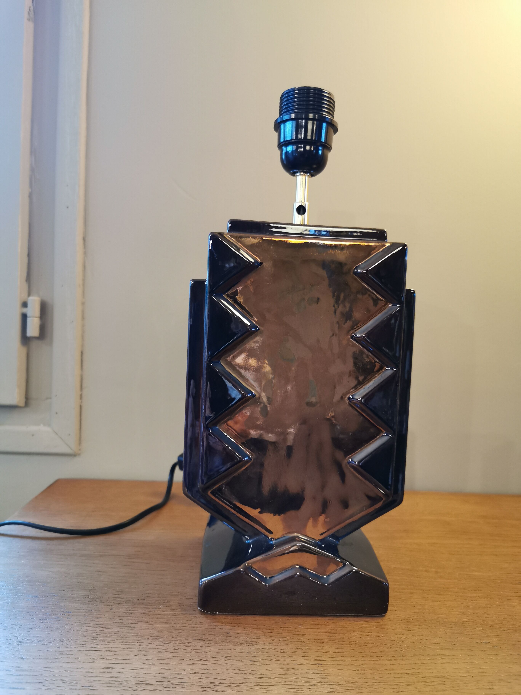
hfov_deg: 51.4
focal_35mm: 27
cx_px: 260
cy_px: 348
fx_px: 542
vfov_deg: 65.3
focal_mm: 5.56
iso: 400
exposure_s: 1/50
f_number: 1.6
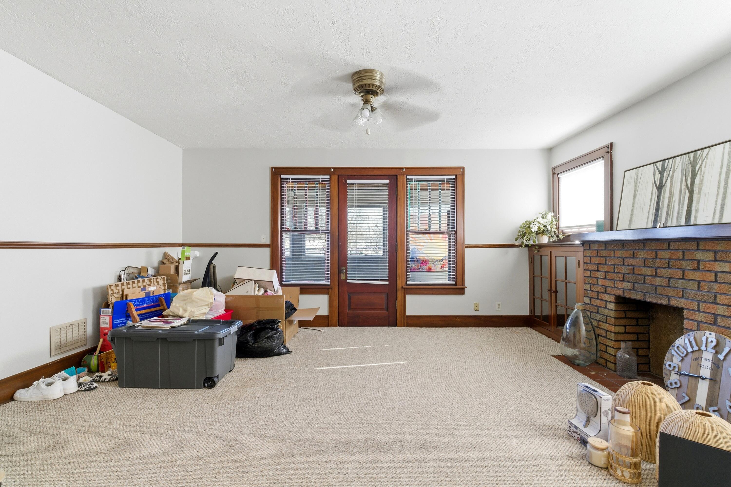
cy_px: 244
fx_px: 325
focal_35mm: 16
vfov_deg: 73.7
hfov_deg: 96.7
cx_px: 366
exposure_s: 1/50
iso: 500
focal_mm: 16
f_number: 9
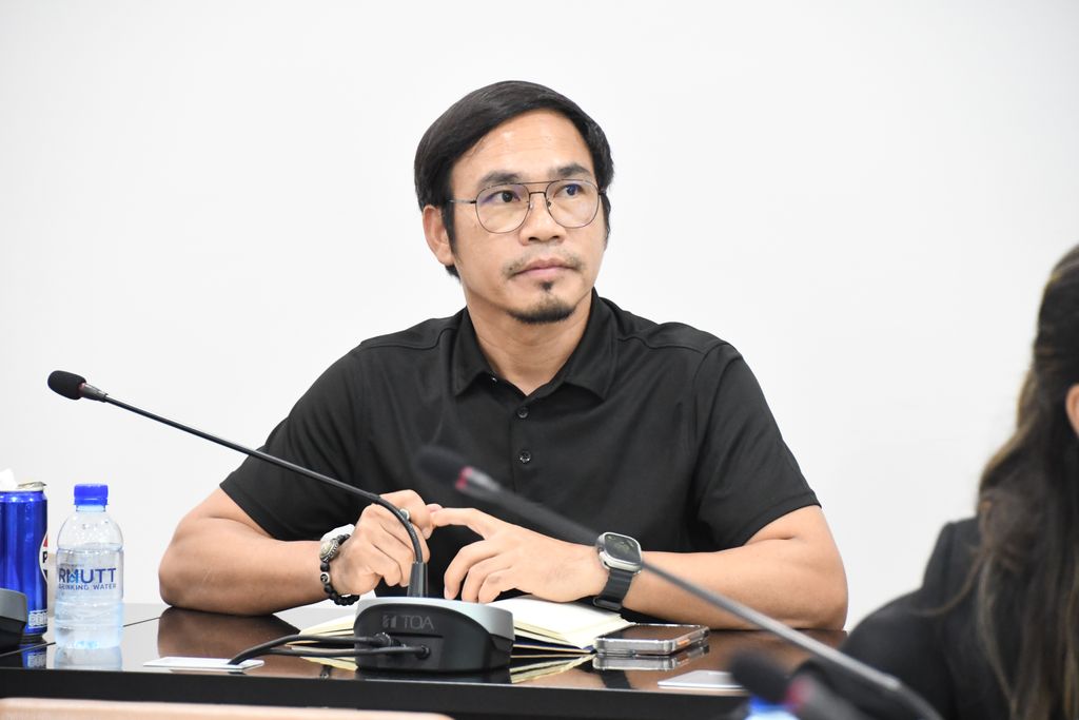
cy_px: 360
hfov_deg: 9.5
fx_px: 6504
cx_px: 540
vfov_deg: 6.3
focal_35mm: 217
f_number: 6
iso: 4500
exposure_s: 1/50
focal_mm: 145
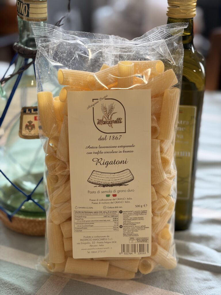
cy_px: 148
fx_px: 443
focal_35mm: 52
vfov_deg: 36.8
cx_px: 110
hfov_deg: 28.0
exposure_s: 1/50
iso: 32
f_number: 1.6
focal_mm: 5.96
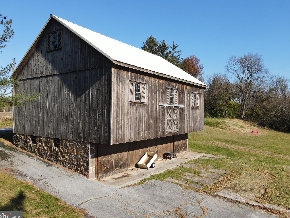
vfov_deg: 53.1
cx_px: 141
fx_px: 218
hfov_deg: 67.3
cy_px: 105
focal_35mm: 26
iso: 100
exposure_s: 1/500
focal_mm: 4.5
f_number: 2.8
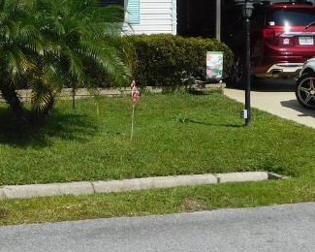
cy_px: 126
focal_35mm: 77
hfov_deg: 24.6
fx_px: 718
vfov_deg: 19.9
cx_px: 110
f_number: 6.8
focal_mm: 4.5
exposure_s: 1/640
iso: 125
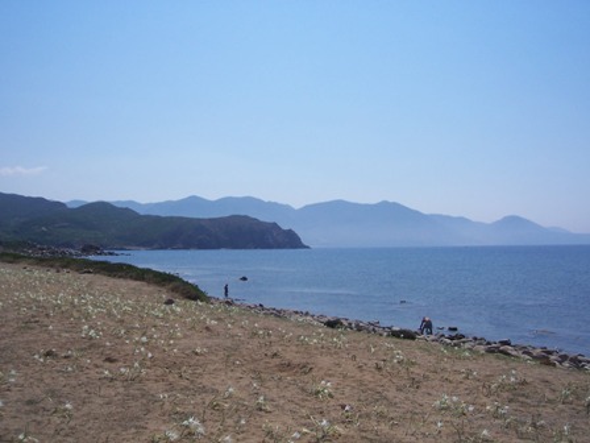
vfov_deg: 41.8
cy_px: 222
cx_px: 295
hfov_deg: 54.0
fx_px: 580
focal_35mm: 34
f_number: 5.6
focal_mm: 5.6
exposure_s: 1/1000
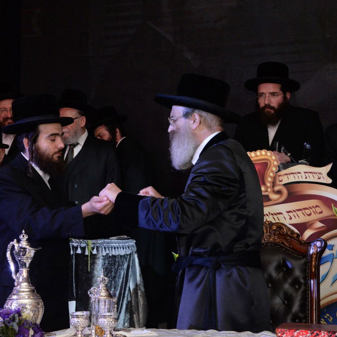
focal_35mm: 84
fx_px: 925
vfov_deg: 20.6
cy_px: 168
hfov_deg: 20.6
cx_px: 118
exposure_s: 1/100
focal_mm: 65
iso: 4000
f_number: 8
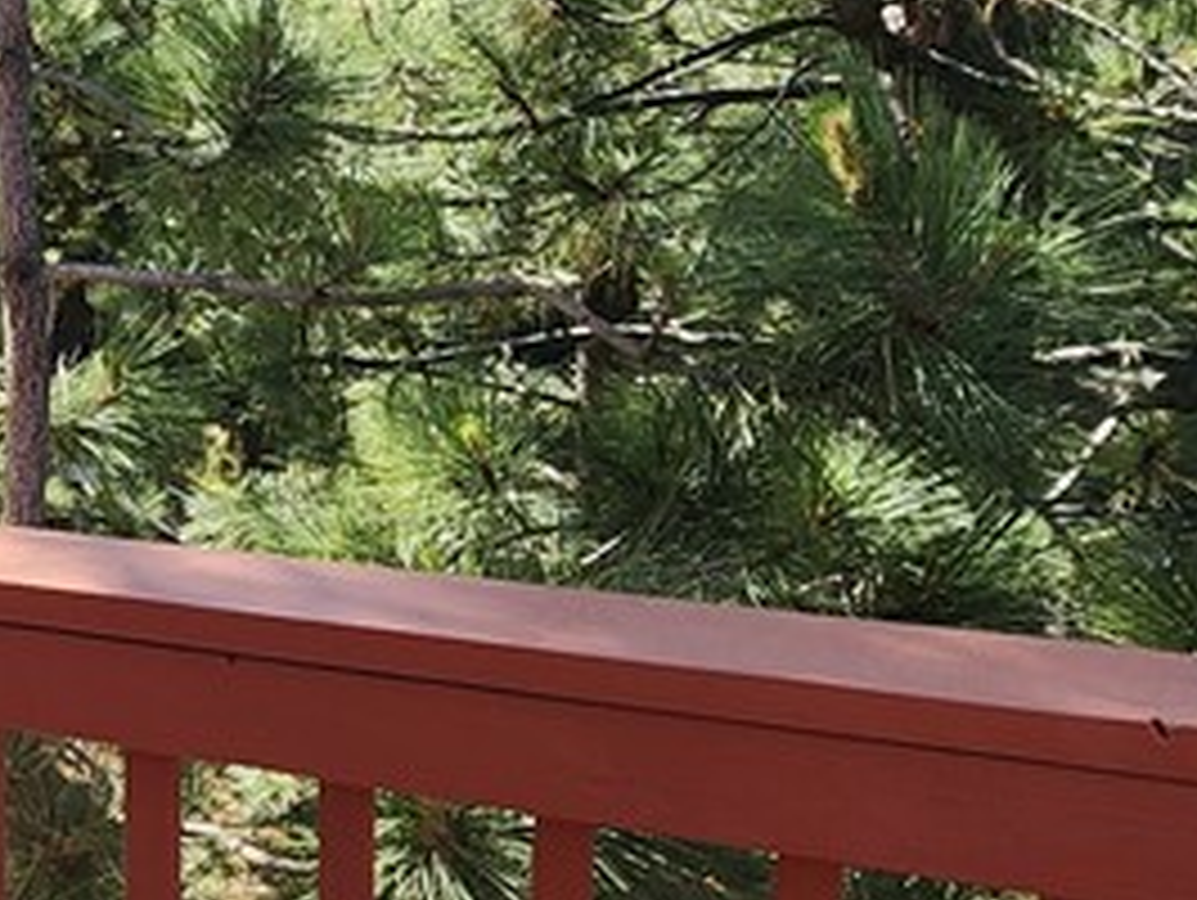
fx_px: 1731
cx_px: -590
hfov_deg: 27.1
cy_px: 189
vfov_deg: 28.6
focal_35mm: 50
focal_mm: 2.2
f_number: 2.2
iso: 50
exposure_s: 1/373
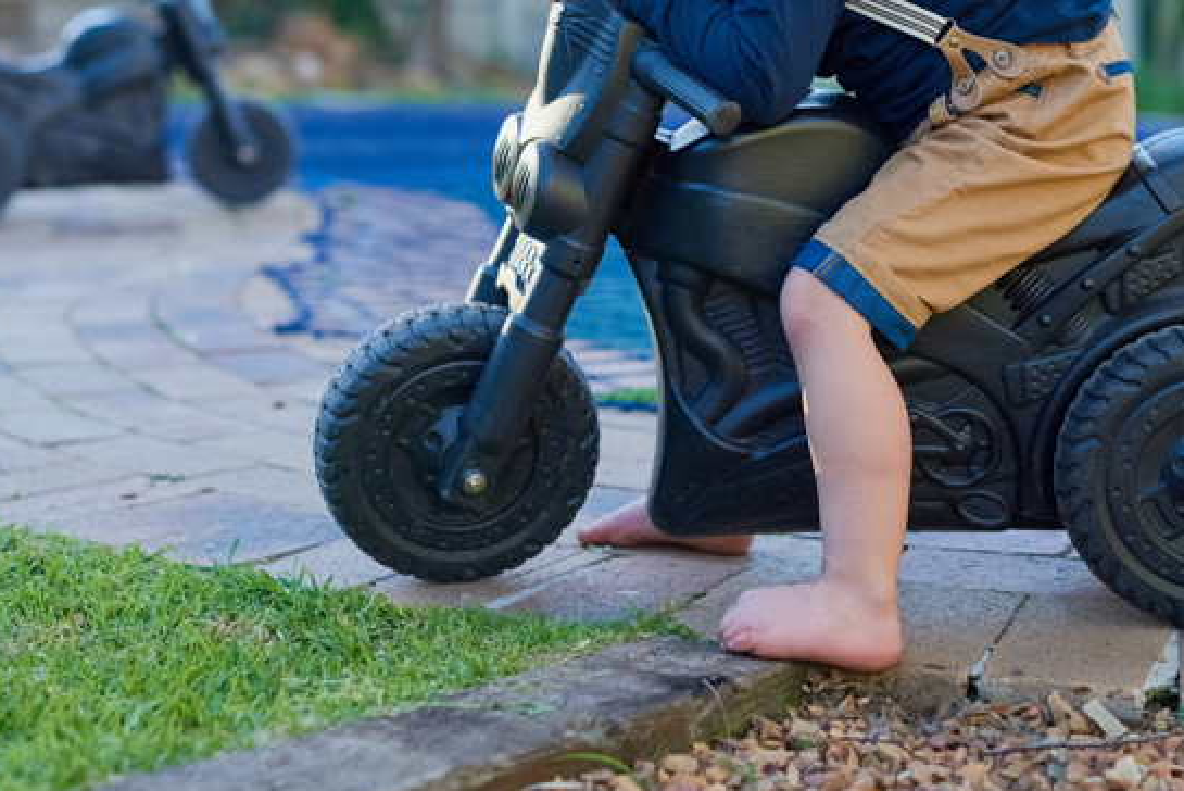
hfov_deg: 23.1
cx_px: 463
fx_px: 2896
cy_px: 105
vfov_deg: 15.4
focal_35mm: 88
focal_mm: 50
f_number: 2.2
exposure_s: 1/1600
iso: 400
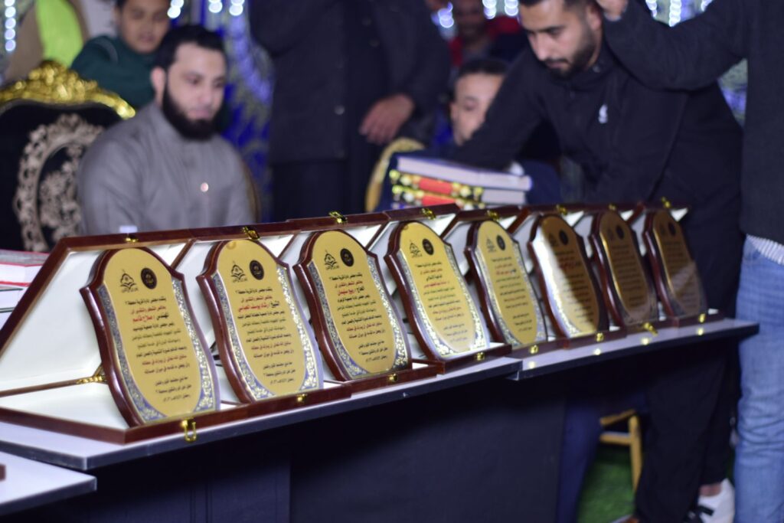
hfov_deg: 27.0
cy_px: 262
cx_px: 392
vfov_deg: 18.2
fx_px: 1633
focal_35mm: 75
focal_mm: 50
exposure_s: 1/100
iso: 200
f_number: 2
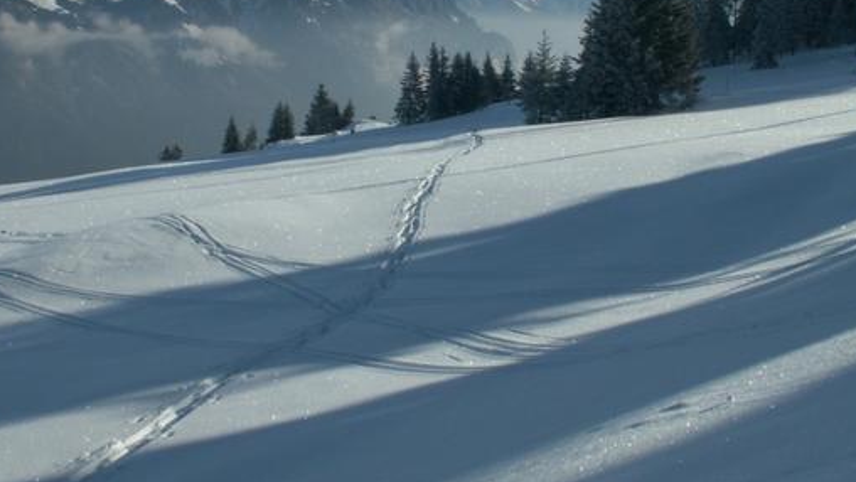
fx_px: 1090
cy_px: 137
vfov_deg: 24.7
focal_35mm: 48
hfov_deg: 42.9
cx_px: 443
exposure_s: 1/400
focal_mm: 5.86
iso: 50
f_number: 8
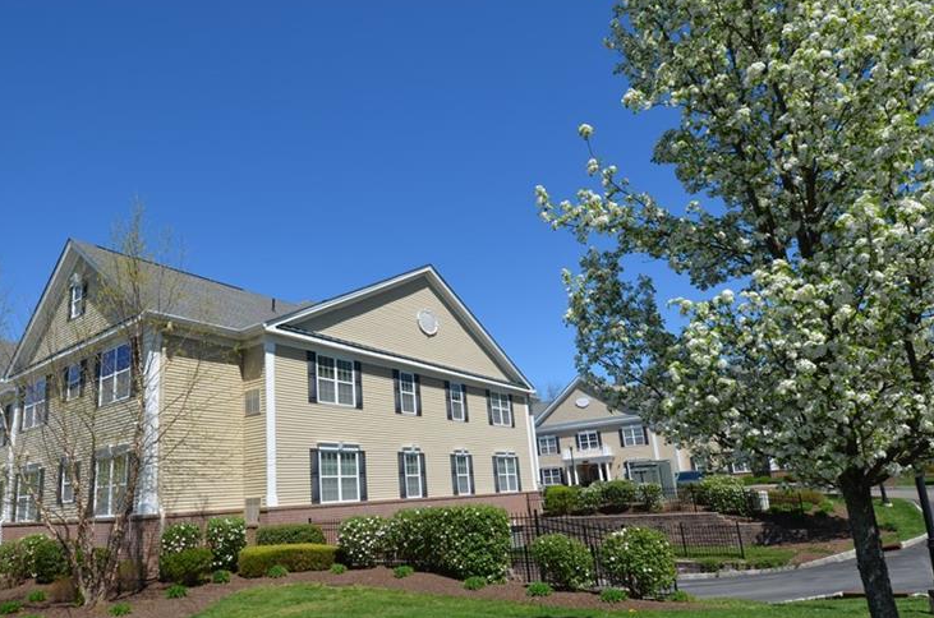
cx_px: 383
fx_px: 544
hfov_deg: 80.6
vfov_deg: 58.7
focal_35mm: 21
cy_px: 379
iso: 100
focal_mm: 10
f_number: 8
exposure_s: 1/250
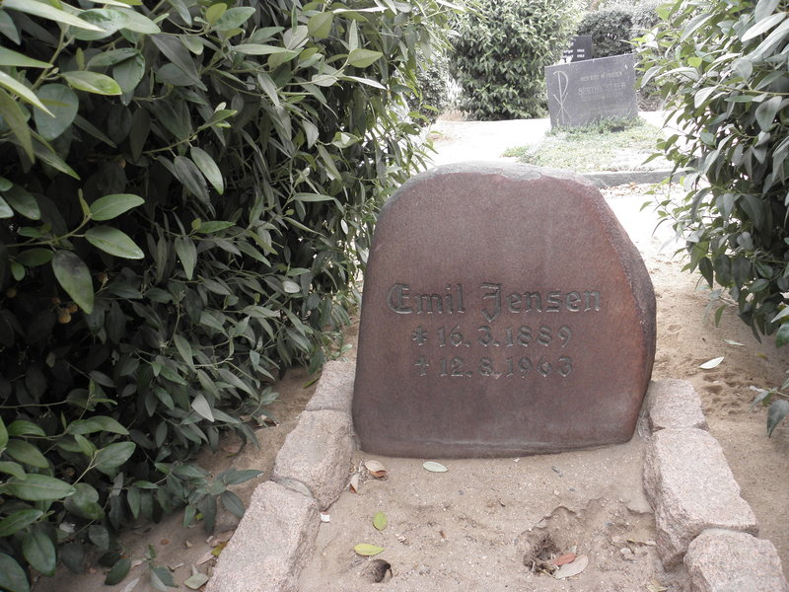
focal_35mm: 26
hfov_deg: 67.3
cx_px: 394
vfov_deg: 53.1
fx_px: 593
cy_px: 296
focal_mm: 4.6
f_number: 2.8
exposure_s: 1/60
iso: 64
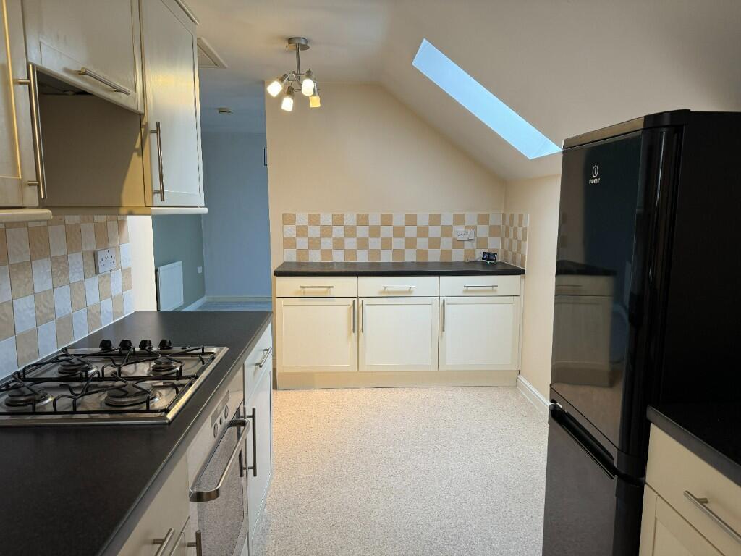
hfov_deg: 71.6
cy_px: 278
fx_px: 514
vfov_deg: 56.8
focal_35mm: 24
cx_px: 370
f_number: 1.78
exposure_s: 1/100
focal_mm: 6.86
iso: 200
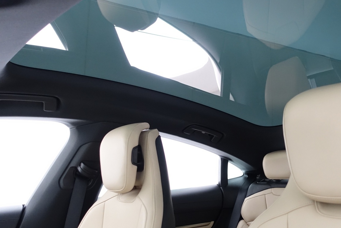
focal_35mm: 36
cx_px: 234
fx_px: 341
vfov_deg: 36.9
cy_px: 119
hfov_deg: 51.9
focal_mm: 9.08
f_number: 2.5
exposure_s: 1/30
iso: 1000
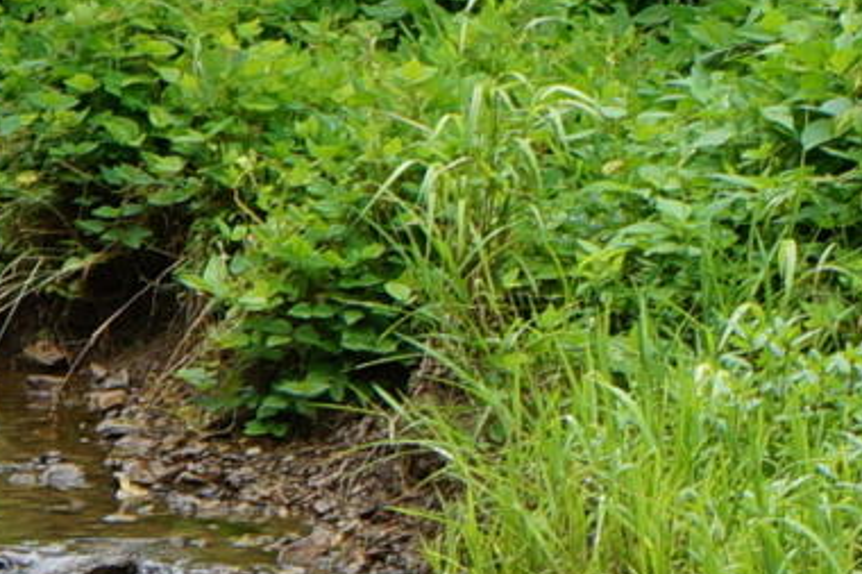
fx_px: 7083
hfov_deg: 7.0
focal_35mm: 296
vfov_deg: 4.6
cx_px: 465
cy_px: 999
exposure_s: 1/80
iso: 100
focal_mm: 25
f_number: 9
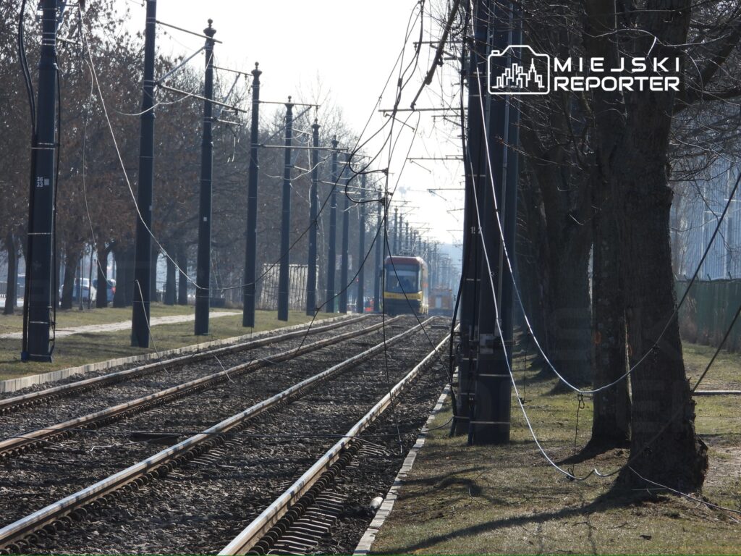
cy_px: 278
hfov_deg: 7.2
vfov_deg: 5.4
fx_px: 5887
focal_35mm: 275
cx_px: 370
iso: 100
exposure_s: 1/500
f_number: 4.5
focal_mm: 49.5
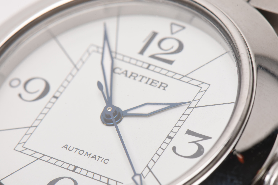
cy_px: 92
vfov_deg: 10.8
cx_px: 139
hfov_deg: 16.1
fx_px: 985
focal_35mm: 128
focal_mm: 85
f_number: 25
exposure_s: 1/100
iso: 100
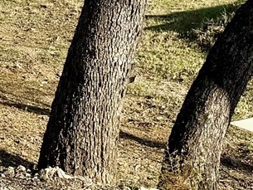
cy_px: -84
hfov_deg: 11.4
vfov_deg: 9.6
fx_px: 1104
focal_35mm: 151
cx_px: -305
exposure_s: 1/2907
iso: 80
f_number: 1.78
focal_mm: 6.76
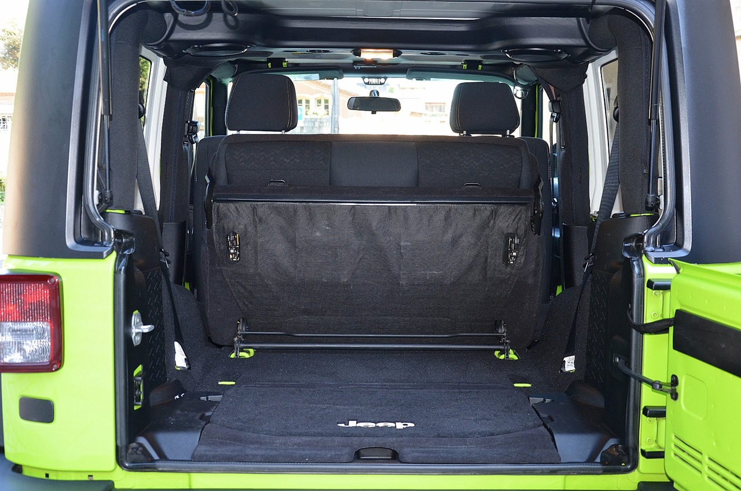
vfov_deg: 31.8
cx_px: 370
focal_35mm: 42
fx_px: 863
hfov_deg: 46.5
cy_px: 246
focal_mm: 28
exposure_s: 1/60
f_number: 4
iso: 560
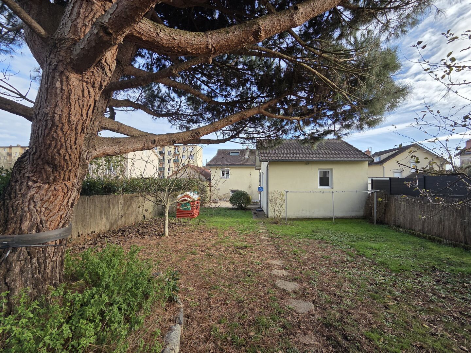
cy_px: 176
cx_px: 236
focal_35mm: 13
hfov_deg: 106.2
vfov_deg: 89.9
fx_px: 177
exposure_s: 1/709
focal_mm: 2.2
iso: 50
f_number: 2.2
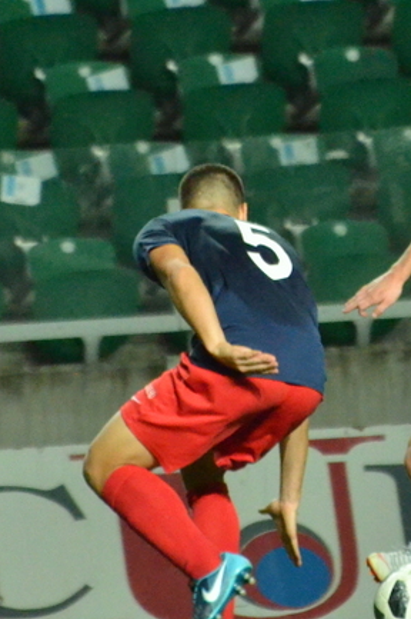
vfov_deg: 1.7
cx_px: 431
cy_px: 245
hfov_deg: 1.1
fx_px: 21370
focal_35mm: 1246
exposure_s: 1/640
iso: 5000
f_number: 5.6
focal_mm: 300
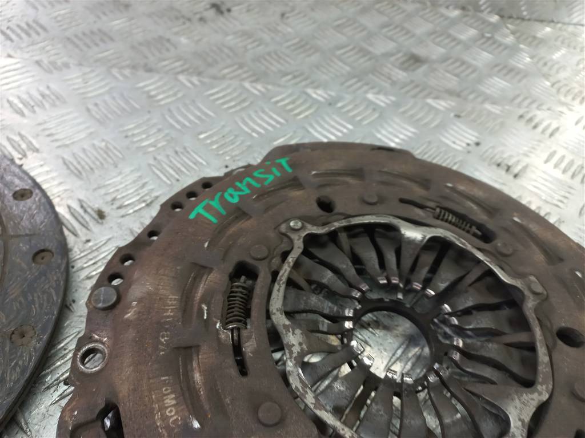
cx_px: 292
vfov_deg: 54.9
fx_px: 422
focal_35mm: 25
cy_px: 219
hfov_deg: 69.4
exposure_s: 1/50
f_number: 1.8
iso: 125
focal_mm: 4.6
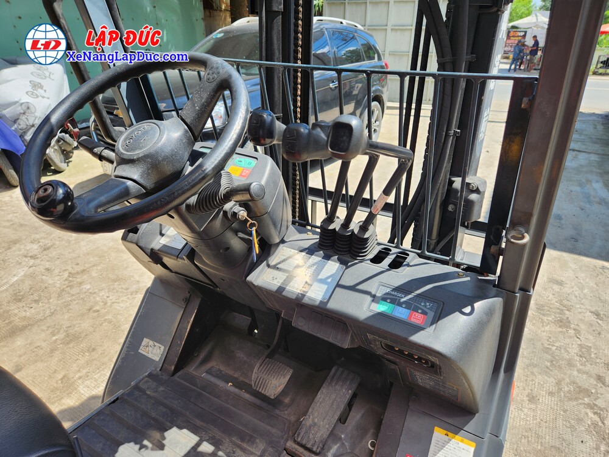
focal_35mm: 23
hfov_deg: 73.9
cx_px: 304
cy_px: 228
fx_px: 405
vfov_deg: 58.9
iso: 20
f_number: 1.8
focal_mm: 5.4
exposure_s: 1/696
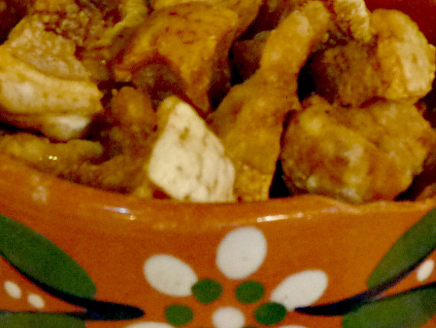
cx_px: 182
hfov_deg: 10.2
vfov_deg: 7.7
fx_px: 2432
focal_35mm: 193
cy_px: 173
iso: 400
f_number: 3.4
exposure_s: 1/4
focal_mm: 16.7
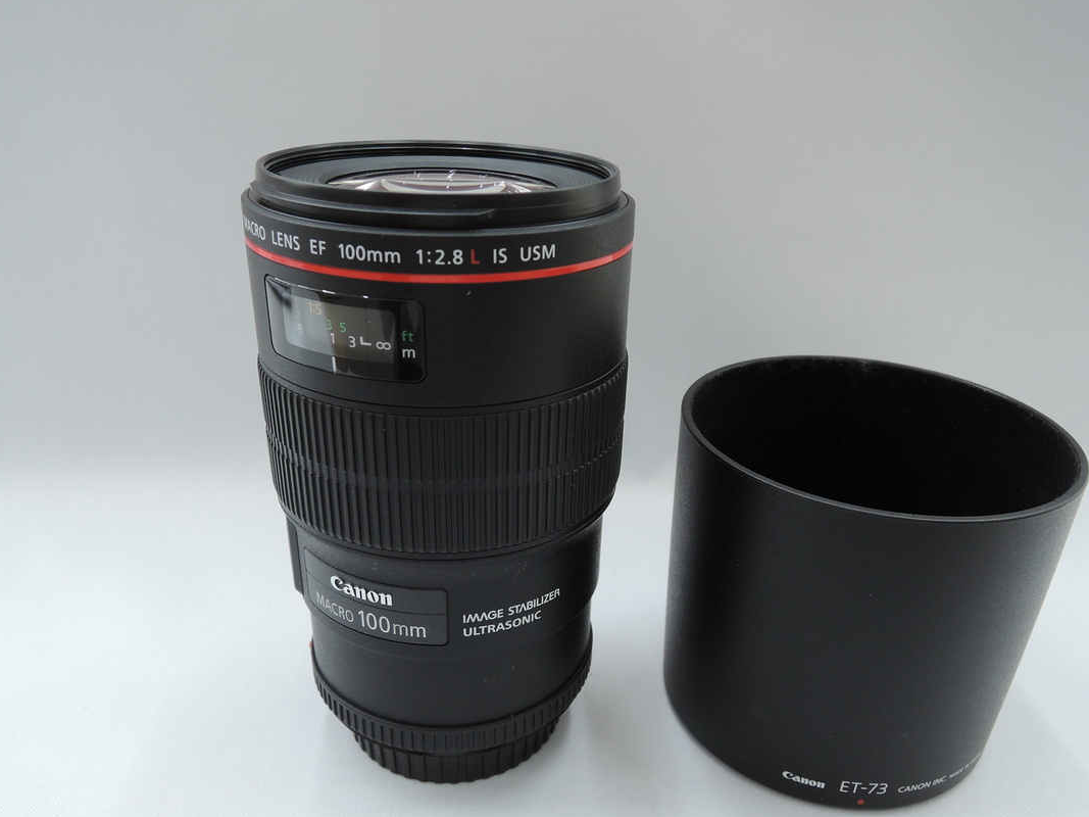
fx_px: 849
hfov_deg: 65.3
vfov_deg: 51.2
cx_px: 576
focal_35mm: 27
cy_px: 455
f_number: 2.8
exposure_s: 1/30
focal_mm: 5.1
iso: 110
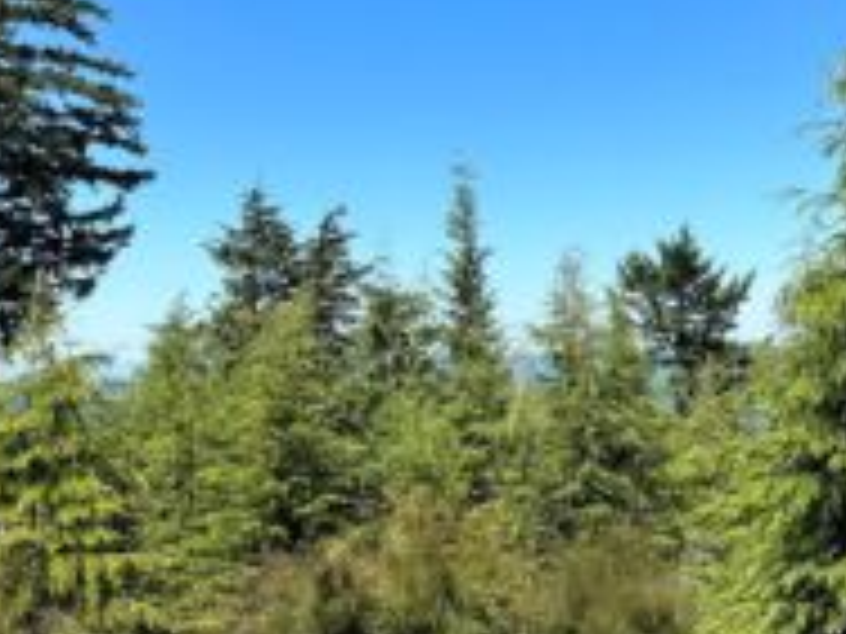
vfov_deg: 28.5
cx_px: 544
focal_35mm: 51
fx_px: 1246
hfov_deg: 37.2
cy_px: 279
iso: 80
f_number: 1.78
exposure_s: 1/4016
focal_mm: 6.86
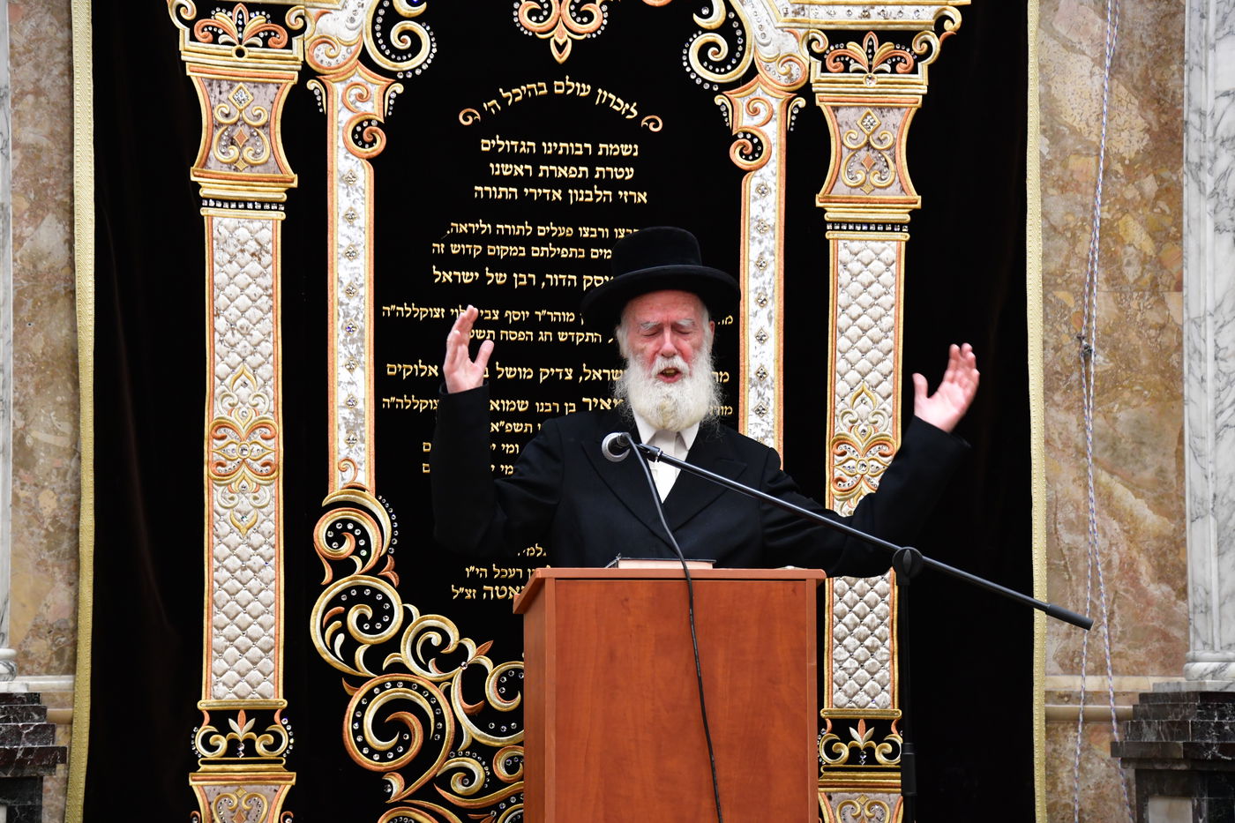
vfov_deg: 10.2
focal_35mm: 135
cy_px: 412
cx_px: 618
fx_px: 4630
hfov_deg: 15.2
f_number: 5.6
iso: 3200
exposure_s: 1/100
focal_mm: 135
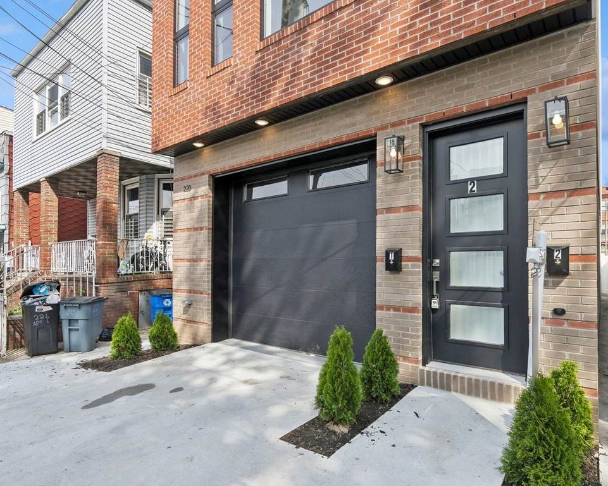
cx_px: 316
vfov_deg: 68.1
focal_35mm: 20
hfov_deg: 80.3
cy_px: 252
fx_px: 360
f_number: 11
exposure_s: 1/90
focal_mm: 16
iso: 100
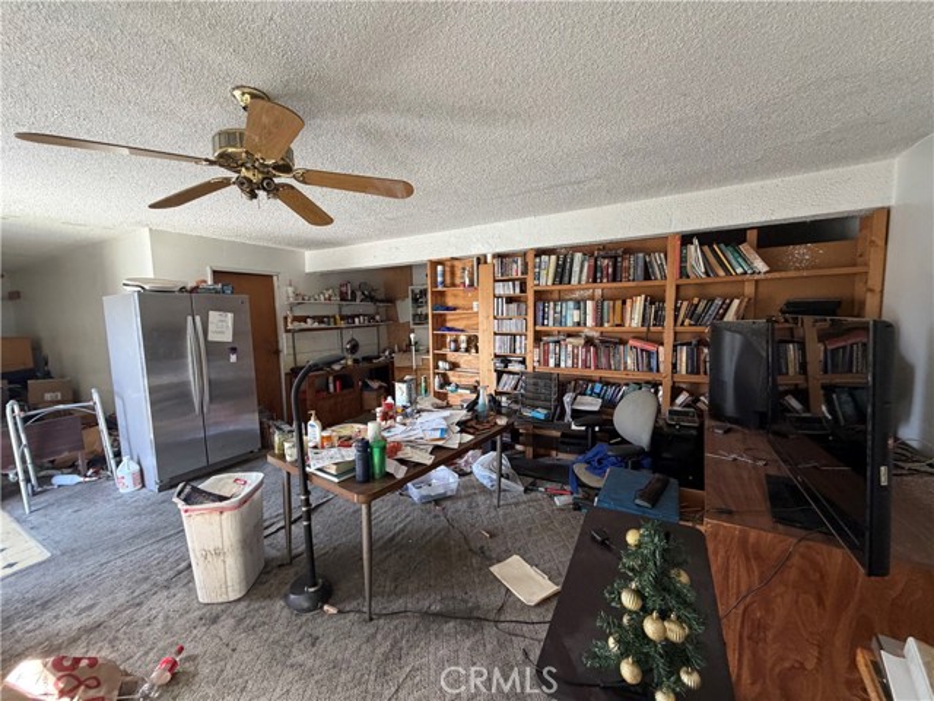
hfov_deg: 102.1
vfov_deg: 85.7
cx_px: 467
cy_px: 350
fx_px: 378
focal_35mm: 14
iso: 320
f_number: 2.2
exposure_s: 1/71
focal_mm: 2.22
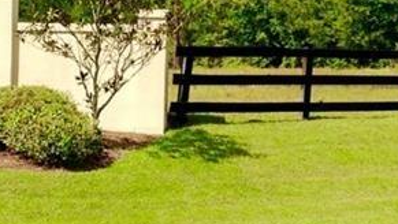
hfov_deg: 16.0
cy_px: 76
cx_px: 150
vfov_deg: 9.1
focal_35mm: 134
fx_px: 1415
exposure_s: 1/2160
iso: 50
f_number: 2.4
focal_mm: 4.28
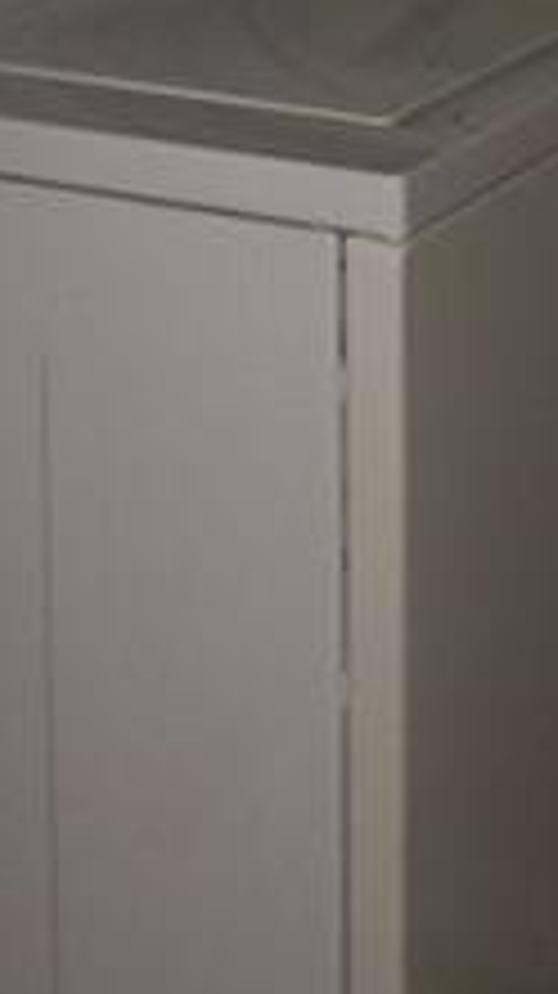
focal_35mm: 110
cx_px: 346
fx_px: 2899
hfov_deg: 11.0
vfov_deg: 18.8
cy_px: -40
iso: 80
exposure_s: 1/16
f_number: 2.2
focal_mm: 4.15
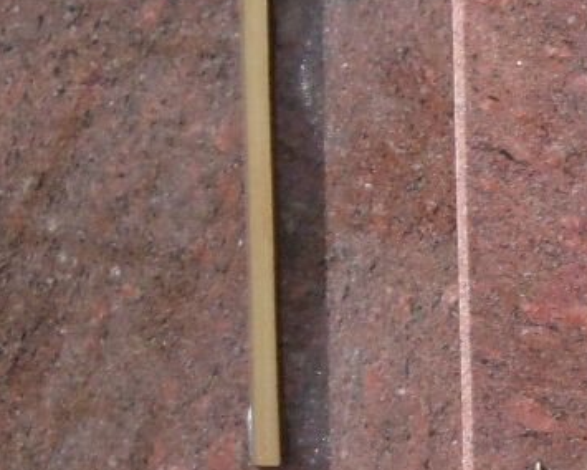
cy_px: 270
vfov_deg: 4.7
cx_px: 1002
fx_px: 5768
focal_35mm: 332
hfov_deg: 5.7
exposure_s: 1/250
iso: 100
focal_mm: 10.5
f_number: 4.2
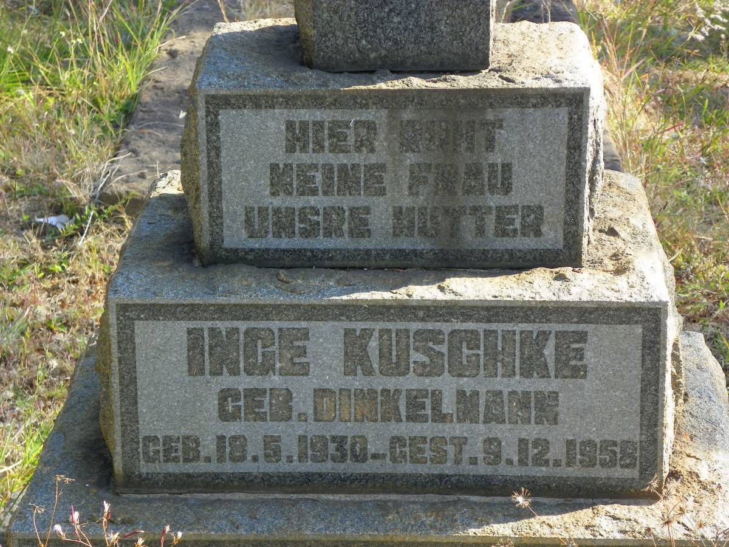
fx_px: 2274
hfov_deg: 18.2
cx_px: 364
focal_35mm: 108
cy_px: 274
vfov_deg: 13.7
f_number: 4
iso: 64
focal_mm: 19.2
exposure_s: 1/100
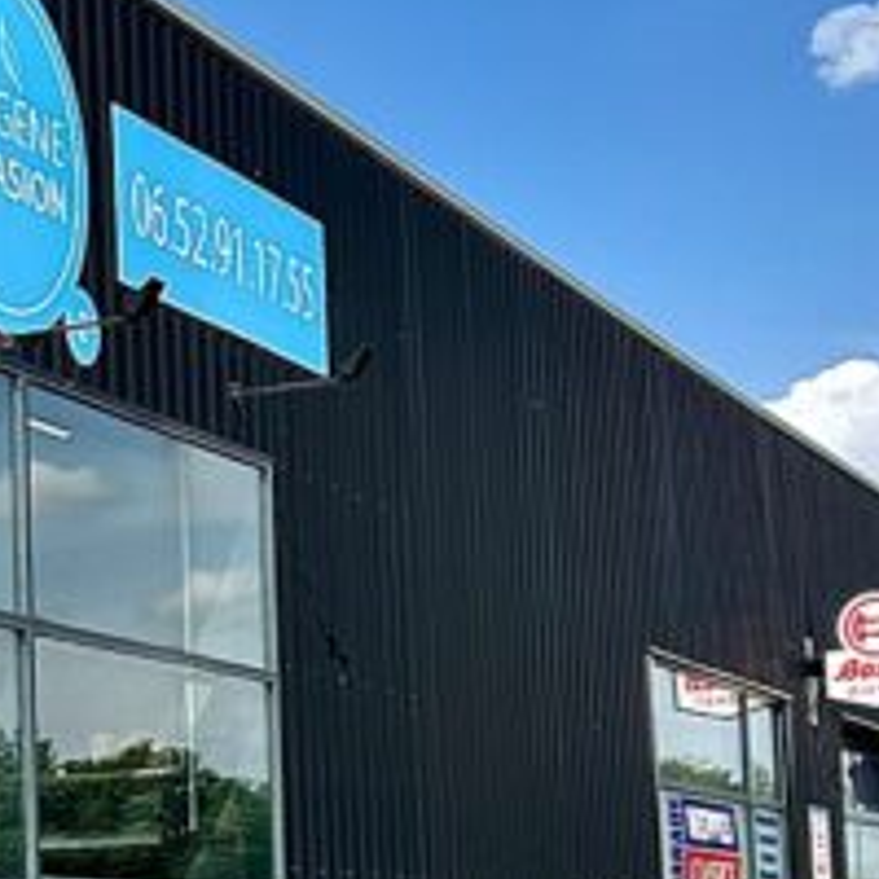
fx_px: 2643
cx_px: -448
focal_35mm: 92
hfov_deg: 17.0
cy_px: 782
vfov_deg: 18.6
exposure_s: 1/4274
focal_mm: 5.7
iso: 50
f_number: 1.5
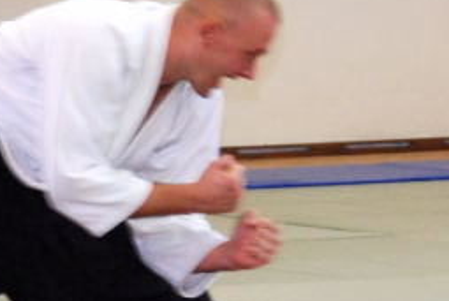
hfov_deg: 4.3
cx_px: 424
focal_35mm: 482
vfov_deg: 2.9
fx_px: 6022
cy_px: 140
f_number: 5.6
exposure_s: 1/60
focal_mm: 80
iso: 1000
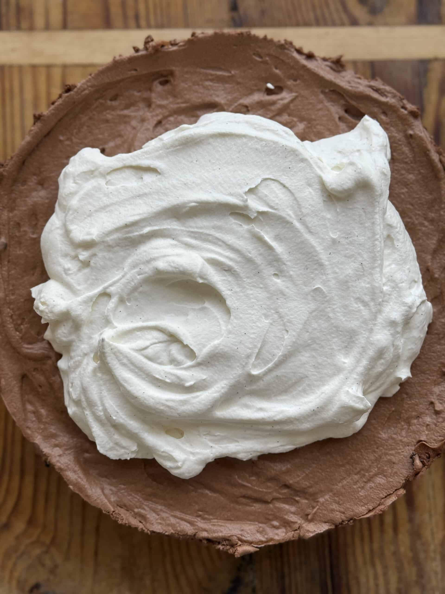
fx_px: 823
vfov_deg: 39.7
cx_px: 222
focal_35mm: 48
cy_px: 297
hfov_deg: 30.3
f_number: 1.78
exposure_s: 1/167
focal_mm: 6.76
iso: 50
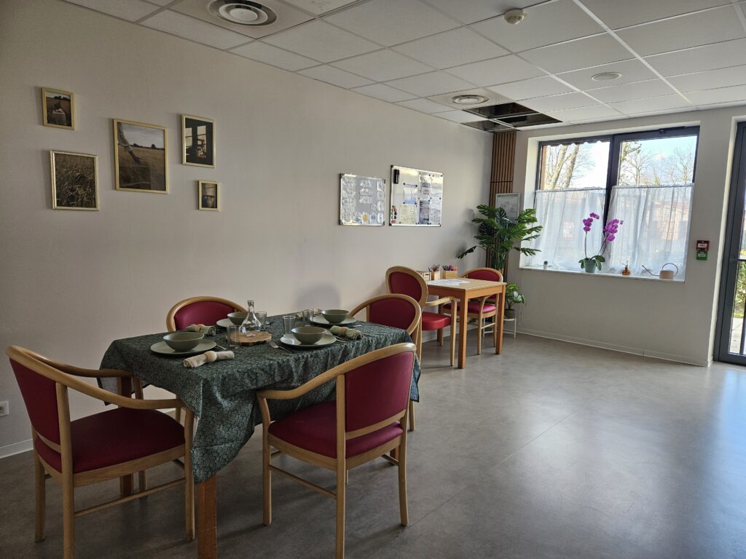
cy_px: 280
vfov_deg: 58.9
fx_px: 496
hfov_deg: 73.9
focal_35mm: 23
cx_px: 373
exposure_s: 1/100
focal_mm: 5.4
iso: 80
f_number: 1.8
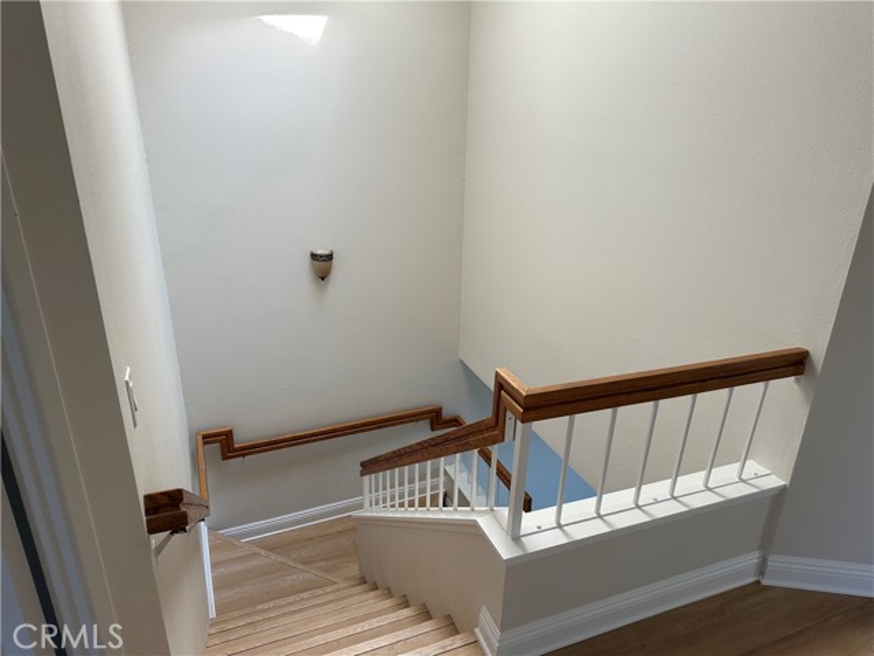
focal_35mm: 24
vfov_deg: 56.8
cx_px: 437
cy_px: 328
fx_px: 606
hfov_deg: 71.6
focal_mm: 6.86
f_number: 1.78
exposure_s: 1/121
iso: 100
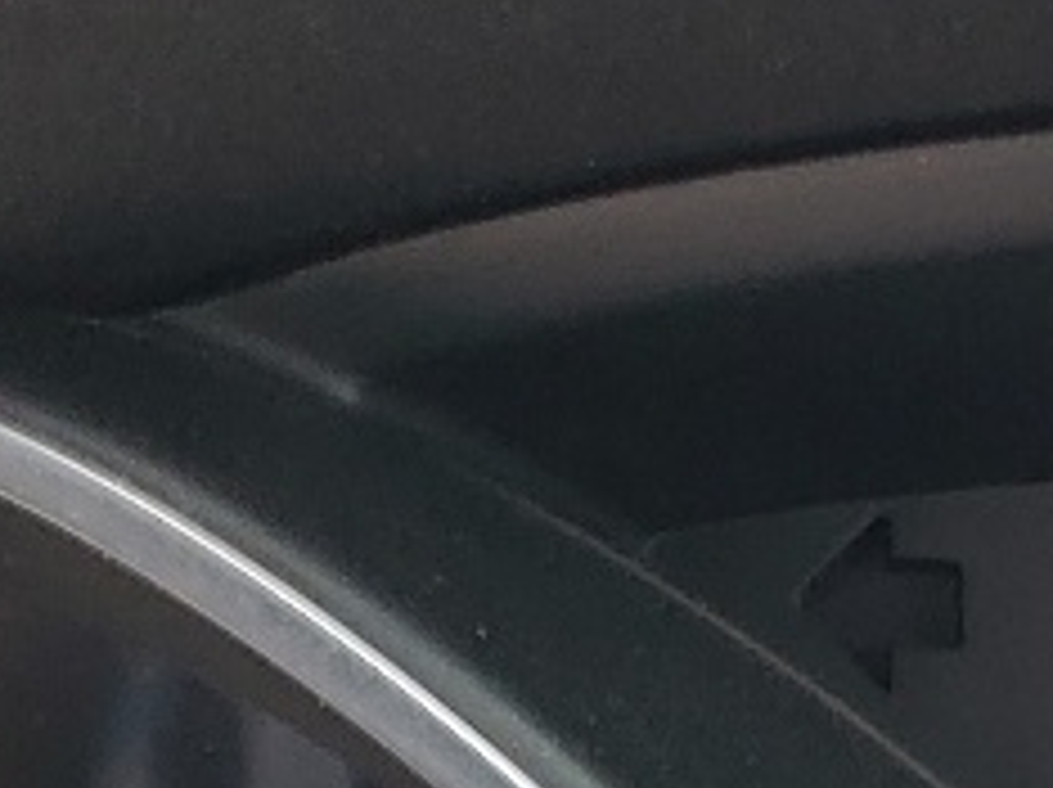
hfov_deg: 10.7
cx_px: 1660
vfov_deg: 8.0
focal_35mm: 178
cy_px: 1450
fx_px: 5409
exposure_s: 1/128
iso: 50
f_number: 1.5
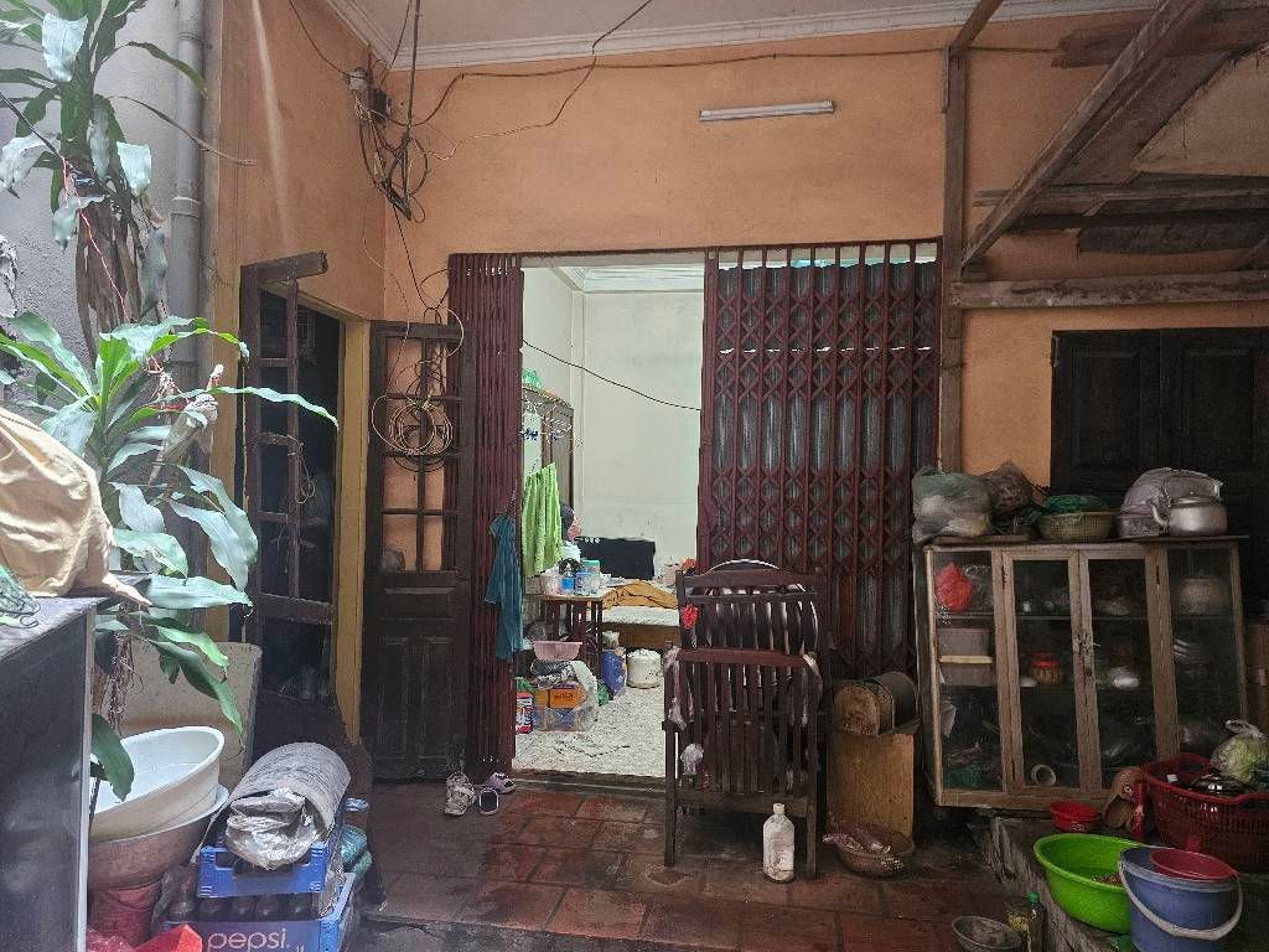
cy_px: 476
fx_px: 843
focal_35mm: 23
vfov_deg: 58.9
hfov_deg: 73.9
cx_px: 634
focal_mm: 6.3
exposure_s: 1/25
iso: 500
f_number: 1.7
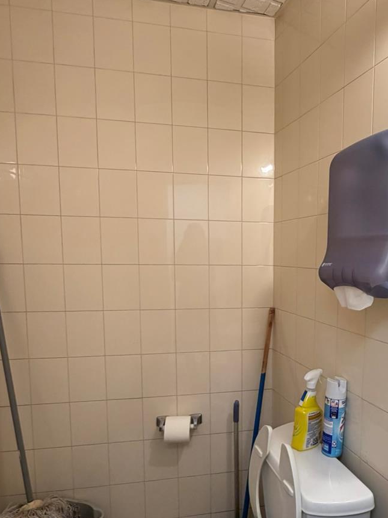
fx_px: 374
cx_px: 283
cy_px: 296
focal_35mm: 25
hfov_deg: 52.8
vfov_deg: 69.0
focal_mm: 2.22
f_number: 2.2
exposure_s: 1/60
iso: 320
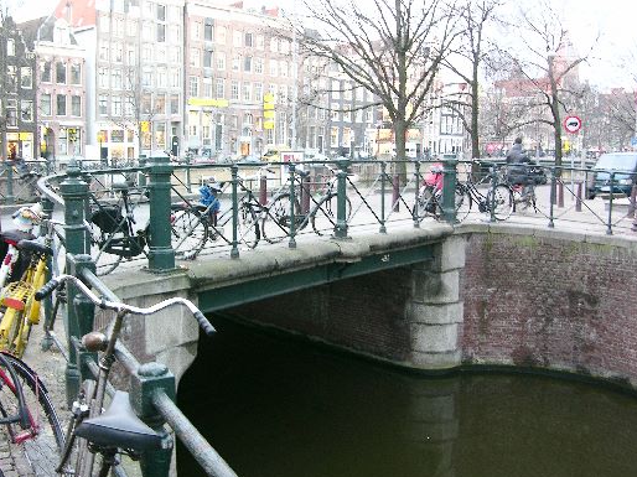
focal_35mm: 40
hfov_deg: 46.8
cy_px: 230
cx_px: 301
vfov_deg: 35.9
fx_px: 736
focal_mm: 8.9
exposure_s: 1/4
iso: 79
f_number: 2.8
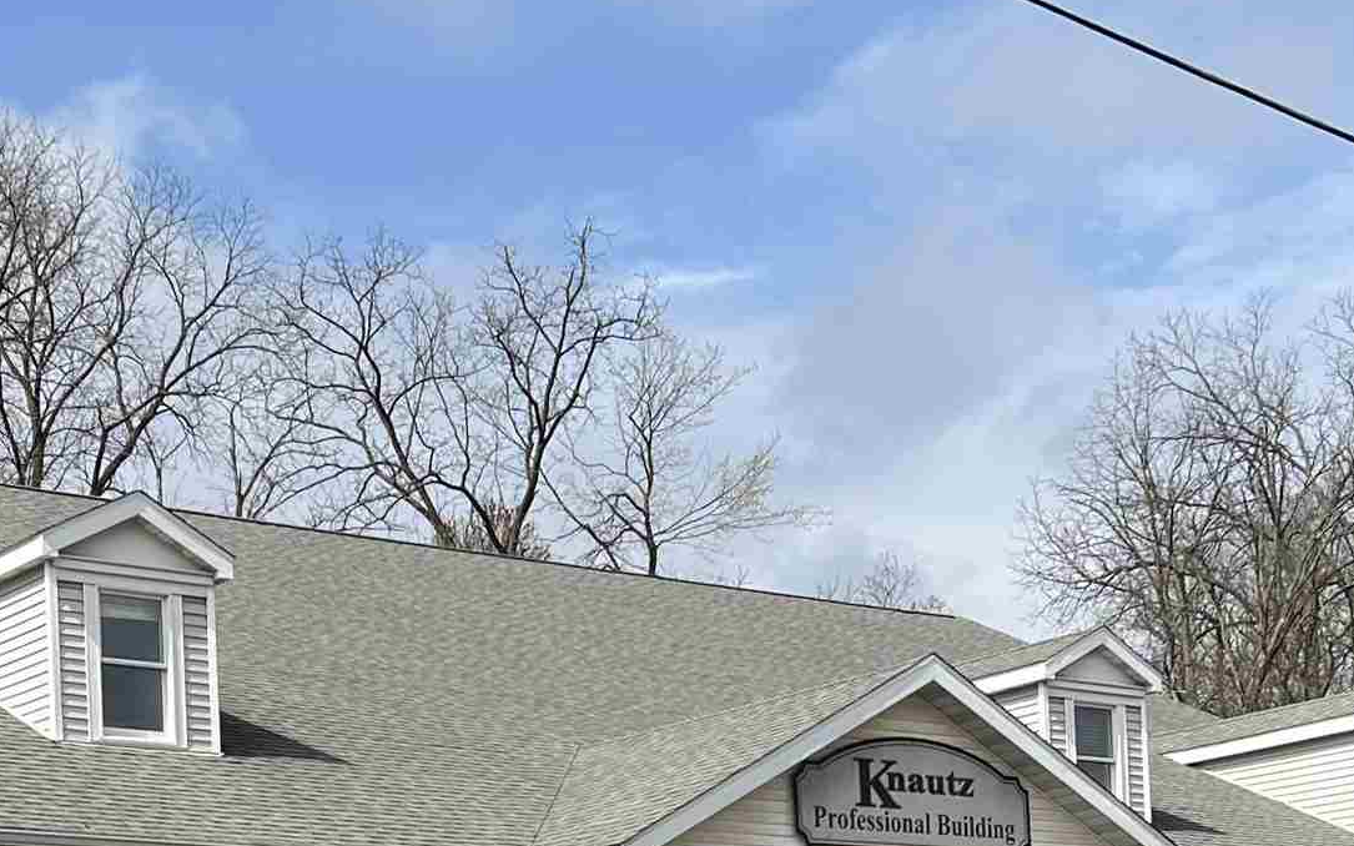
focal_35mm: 78
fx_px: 2878
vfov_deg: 15.9
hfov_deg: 26.2
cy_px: 1104
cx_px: 354
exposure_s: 1/4444
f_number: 1.5
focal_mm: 5.7
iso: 50
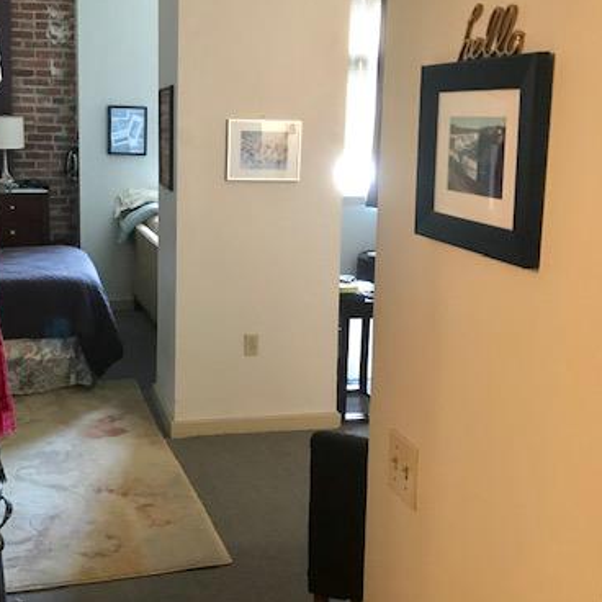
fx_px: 846
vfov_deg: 39.1
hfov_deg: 38.8
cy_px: 254
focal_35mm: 43
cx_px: 213
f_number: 1.8
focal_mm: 3.99
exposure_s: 1/10
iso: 100
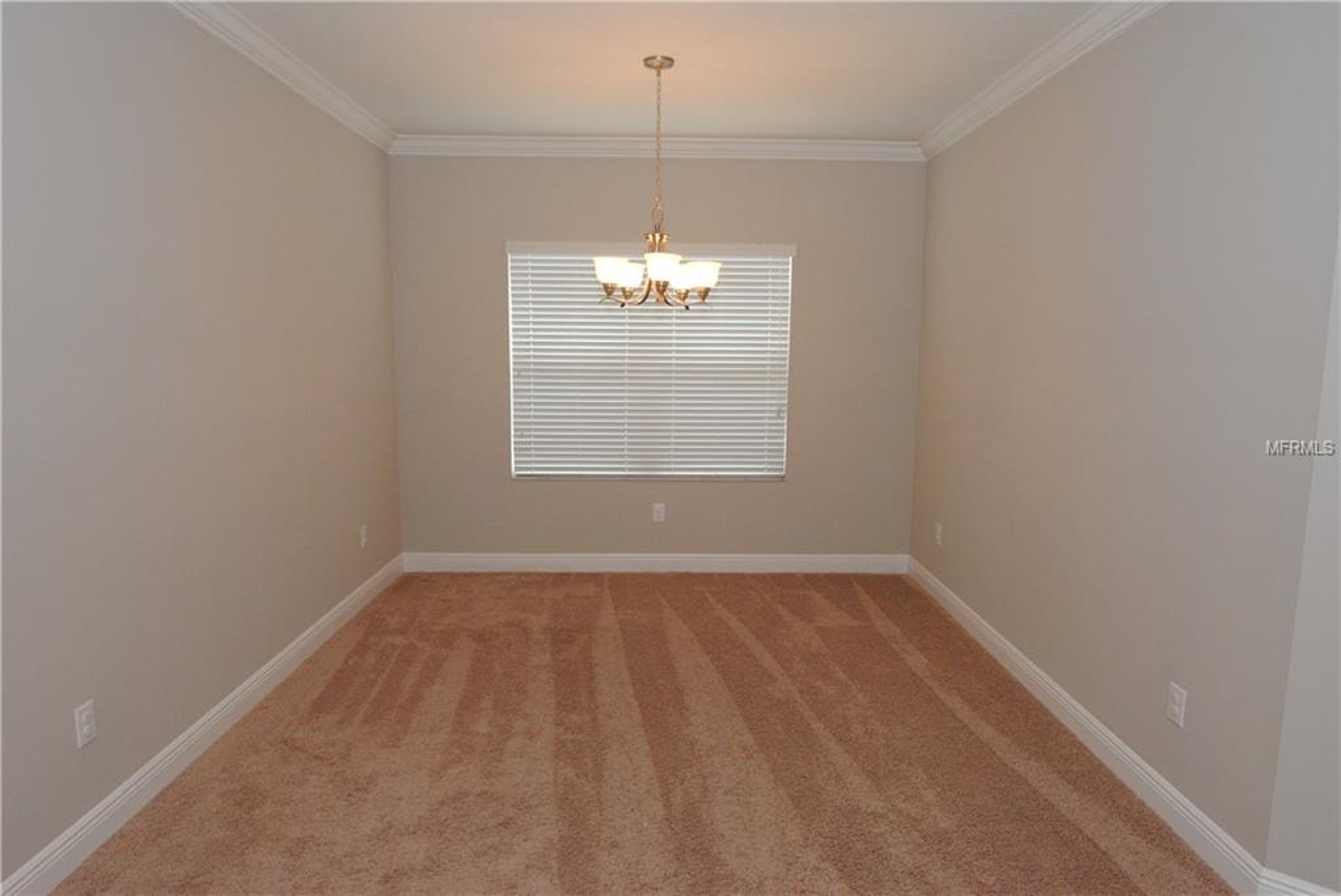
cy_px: 448
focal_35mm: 21
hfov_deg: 81.2
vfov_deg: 59.6
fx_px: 783
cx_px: 670
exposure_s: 1/60
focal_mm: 14
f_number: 7.1
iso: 800
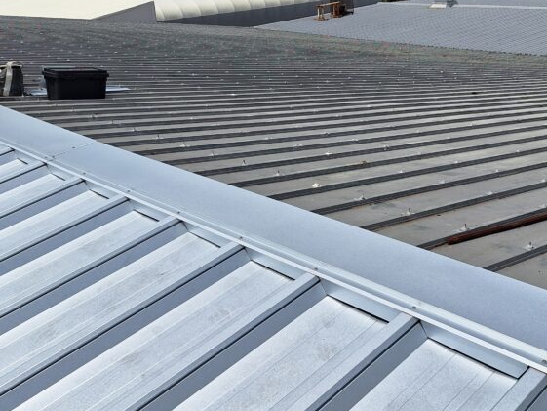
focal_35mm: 42
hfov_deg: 44.4
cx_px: 343
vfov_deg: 34.4
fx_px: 664
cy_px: 206
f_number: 1.8
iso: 40
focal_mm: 5.54
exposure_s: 1/7519
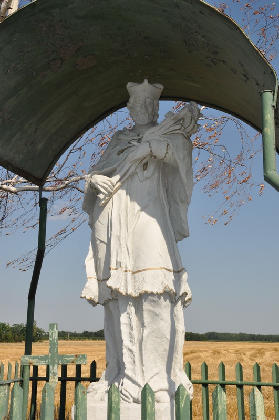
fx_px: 595
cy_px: 210
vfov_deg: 38.9
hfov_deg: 26.4
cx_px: 140
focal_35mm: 51
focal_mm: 34
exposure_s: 1/200
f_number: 20
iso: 400
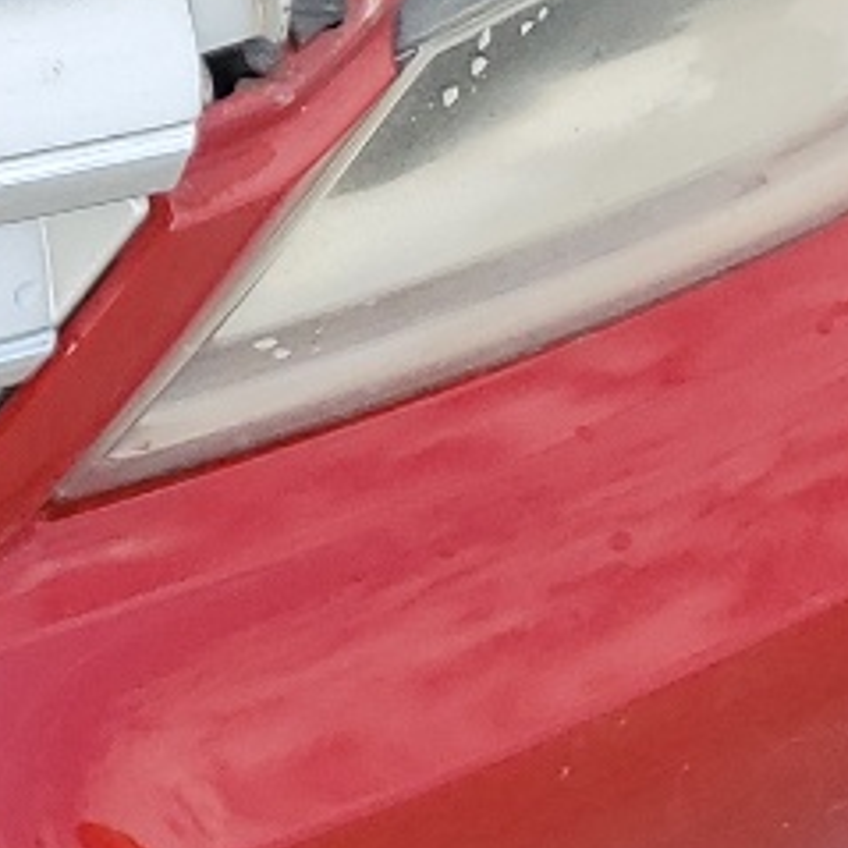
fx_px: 4268
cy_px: -1150
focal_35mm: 154
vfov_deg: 10.0
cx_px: -1582
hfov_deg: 9.3
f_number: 1.5
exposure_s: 1/1000
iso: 50
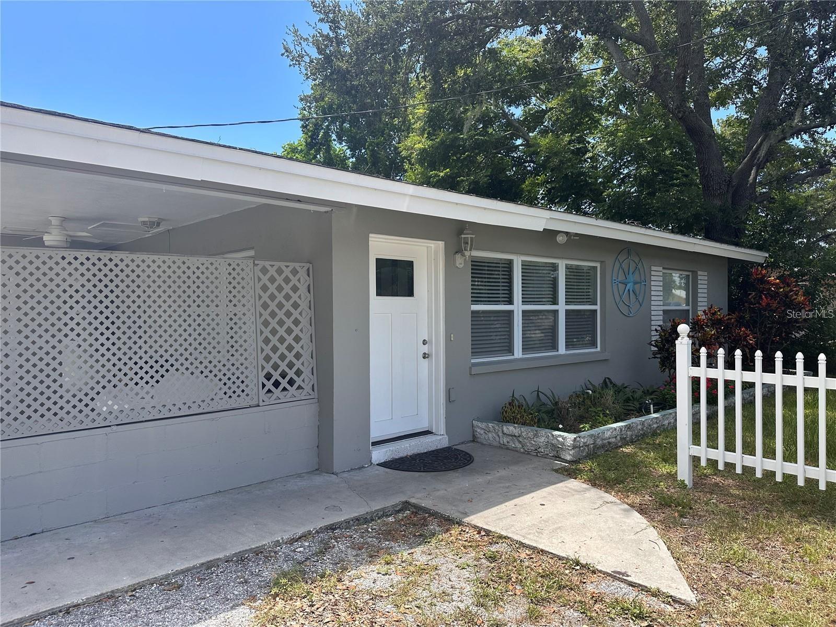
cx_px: 418
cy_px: 314
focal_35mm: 24
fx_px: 580
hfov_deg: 71.6
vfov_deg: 56.8
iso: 80
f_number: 1.78
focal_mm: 6.86
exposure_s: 1/1812
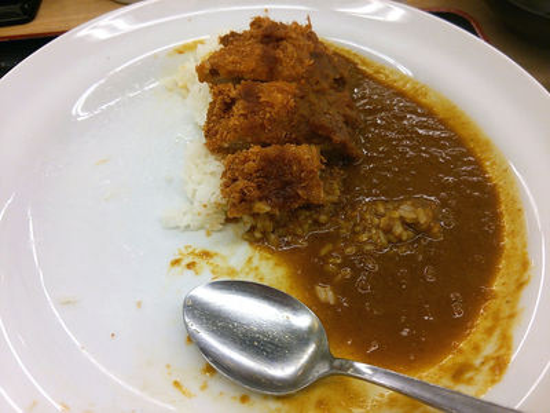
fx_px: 477
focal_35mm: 30
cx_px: 275
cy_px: 206
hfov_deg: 60.0
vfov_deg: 46.8
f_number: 1.94
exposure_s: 1/59
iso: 50
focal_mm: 4.06
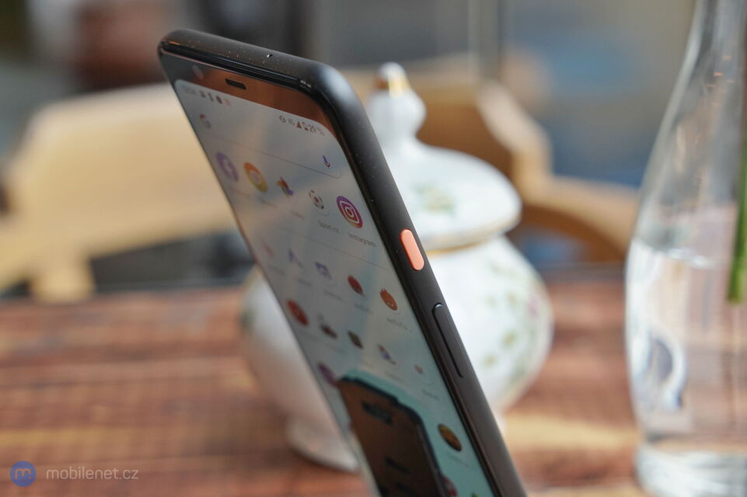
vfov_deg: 21.6
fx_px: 1307
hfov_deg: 31.9
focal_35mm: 63
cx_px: 374
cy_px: 248
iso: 1000
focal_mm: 63
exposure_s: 1/160
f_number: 6.3
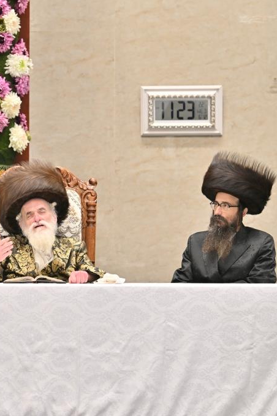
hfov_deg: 4.5
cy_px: 208
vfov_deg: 6.8
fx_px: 3520
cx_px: 42
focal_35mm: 305
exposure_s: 1/250
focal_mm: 135
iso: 200
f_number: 2.8
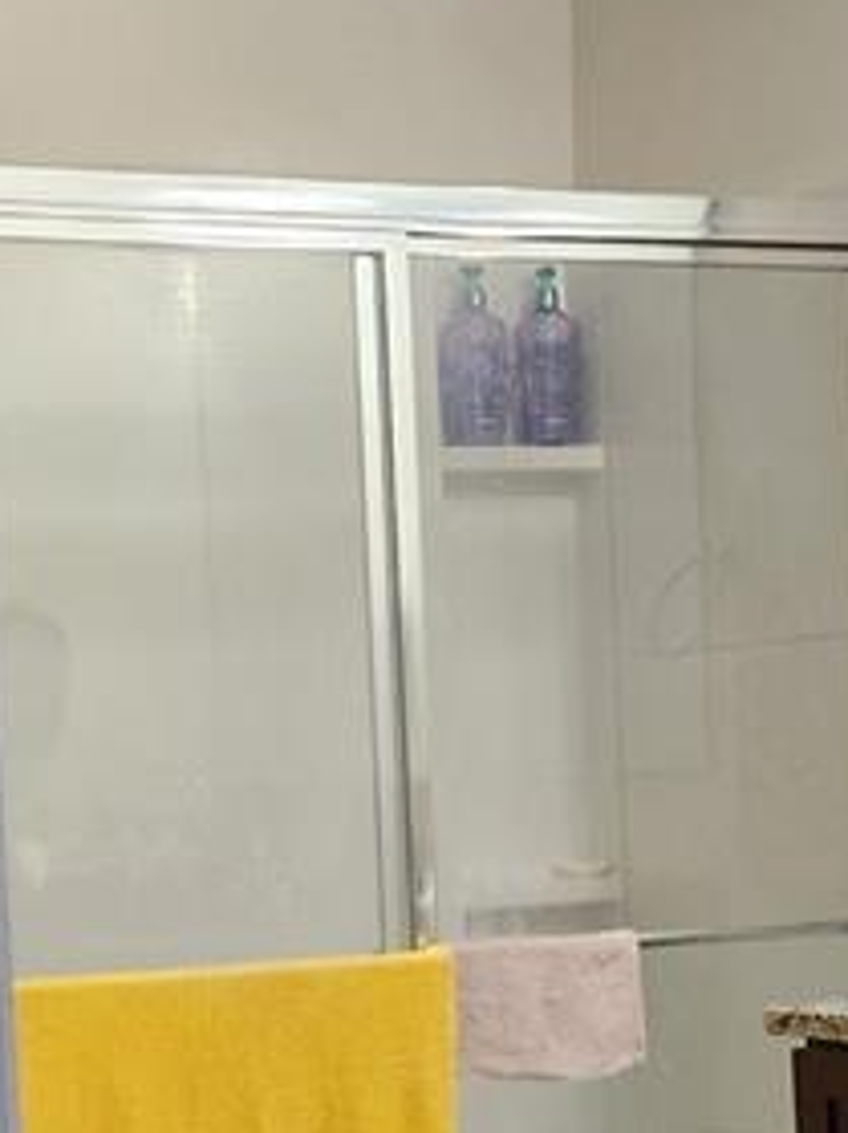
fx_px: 3236
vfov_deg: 19.5
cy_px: 1019
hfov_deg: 14.9
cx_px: 511
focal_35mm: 99
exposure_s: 1/180
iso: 200
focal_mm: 5.4
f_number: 1.8
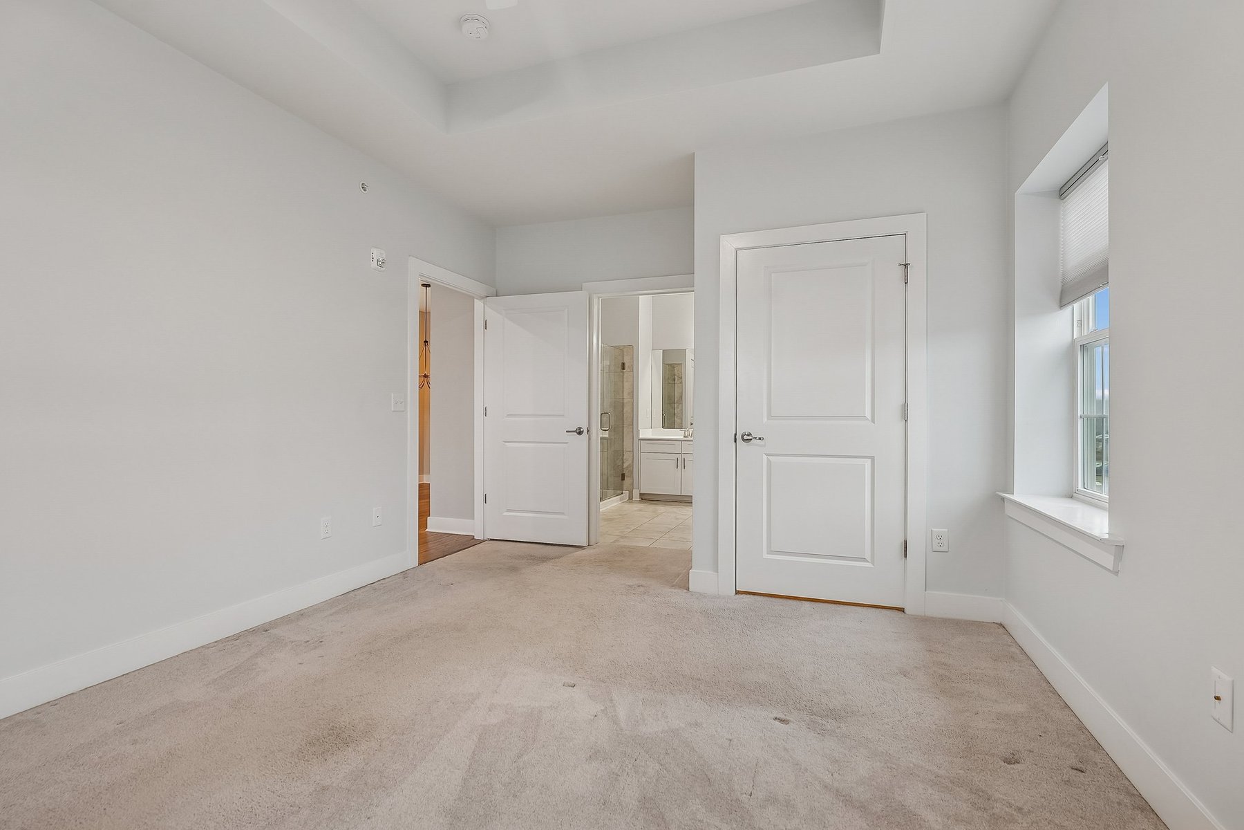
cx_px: 622
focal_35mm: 17
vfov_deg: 71.4
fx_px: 577
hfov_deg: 94.3
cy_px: 415
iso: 100
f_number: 7.1
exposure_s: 1/5
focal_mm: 16.7
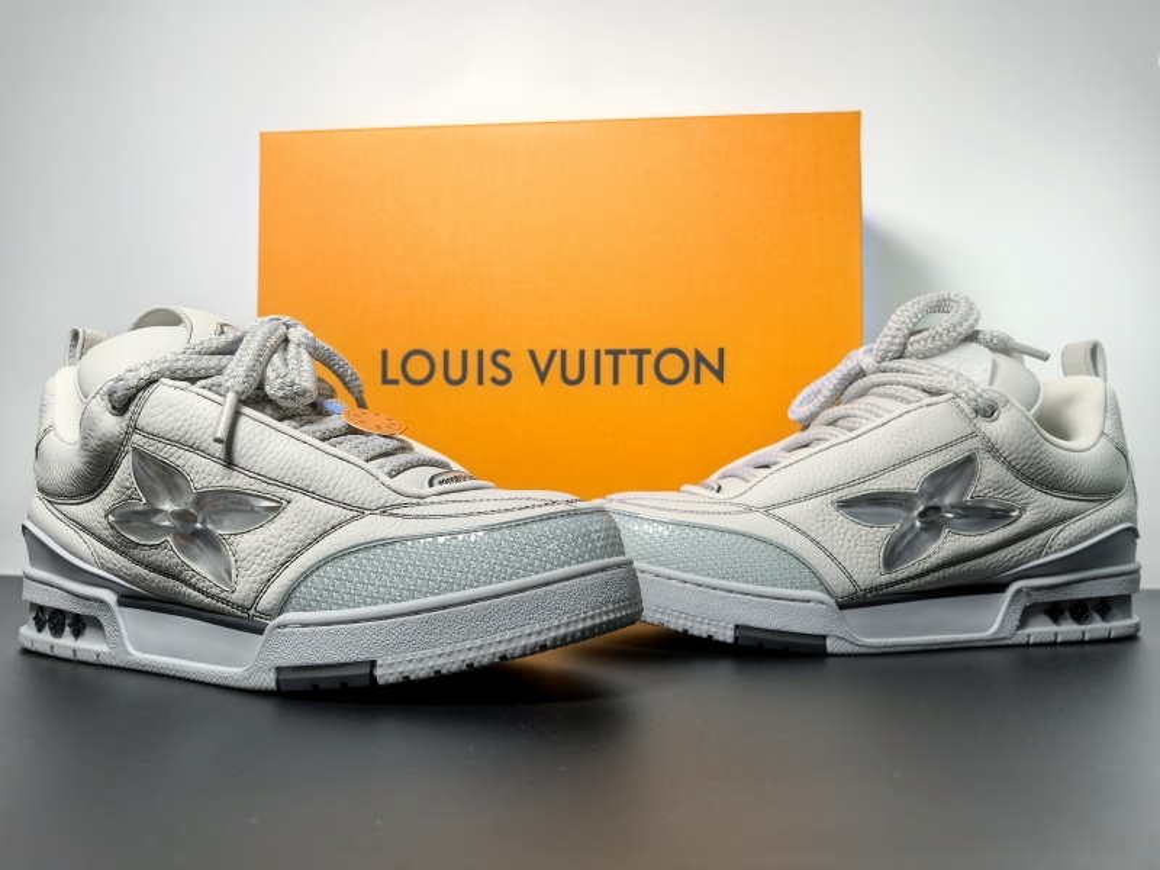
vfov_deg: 51.4
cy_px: 435
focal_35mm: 27
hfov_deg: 65.3
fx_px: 905
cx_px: 580
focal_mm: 6.98
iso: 50
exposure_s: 1/360
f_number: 2
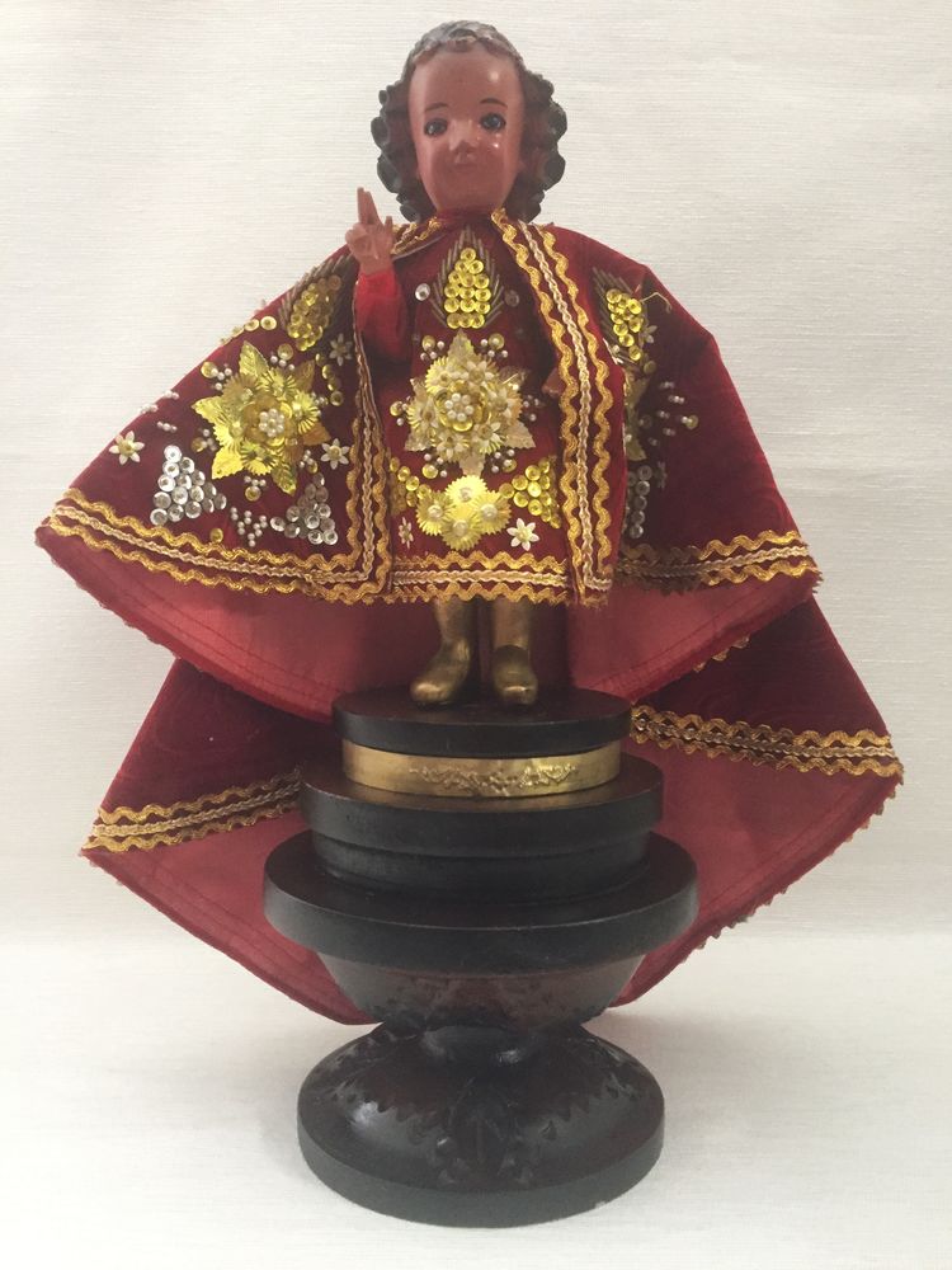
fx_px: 1063
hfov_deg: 48.2
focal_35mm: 29
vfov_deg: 61.7
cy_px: 635
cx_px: 476
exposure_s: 1/25
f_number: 2.2
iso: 250
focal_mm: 4.15
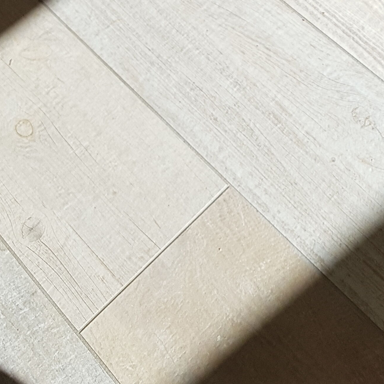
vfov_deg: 20.6
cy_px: -198
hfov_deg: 23.4
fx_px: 891
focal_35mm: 71
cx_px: 376
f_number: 1.7
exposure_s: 1/714
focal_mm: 4.2
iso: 40
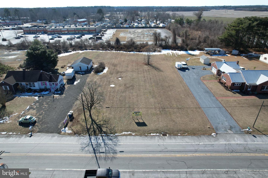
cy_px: 89
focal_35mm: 22
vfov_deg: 57.2
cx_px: 134
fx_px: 164
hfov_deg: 78.6
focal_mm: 8.38
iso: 100
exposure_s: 1/1250
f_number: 2.8
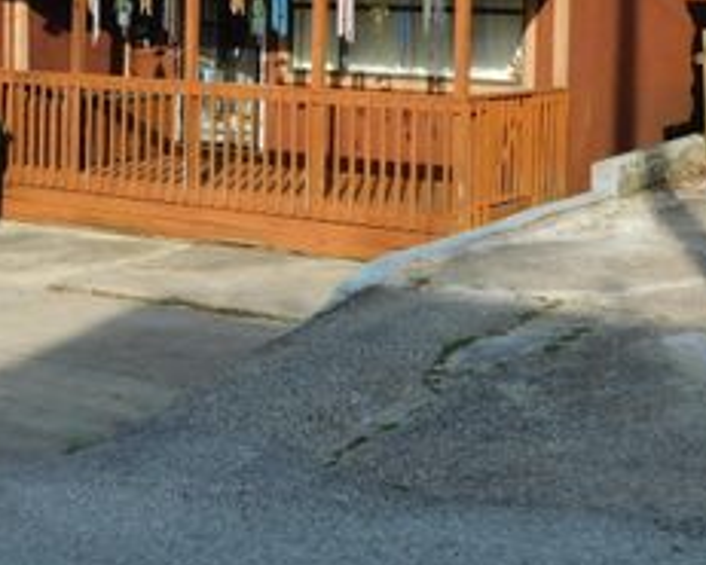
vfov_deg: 19.7
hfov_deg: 24.0
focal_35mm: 76
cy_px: 29
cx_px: 0
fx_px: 1589
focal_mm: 6.3
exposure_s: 1/800
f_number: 3.5
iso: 125
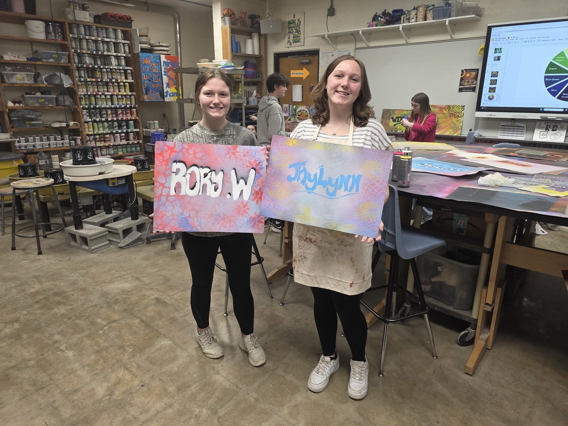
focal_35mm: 23
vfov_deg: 58.9
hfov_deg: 73.9
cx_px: 284
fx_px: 377
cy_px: 213
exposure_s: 1/120
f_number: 1.7
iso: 125
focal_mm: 6.3
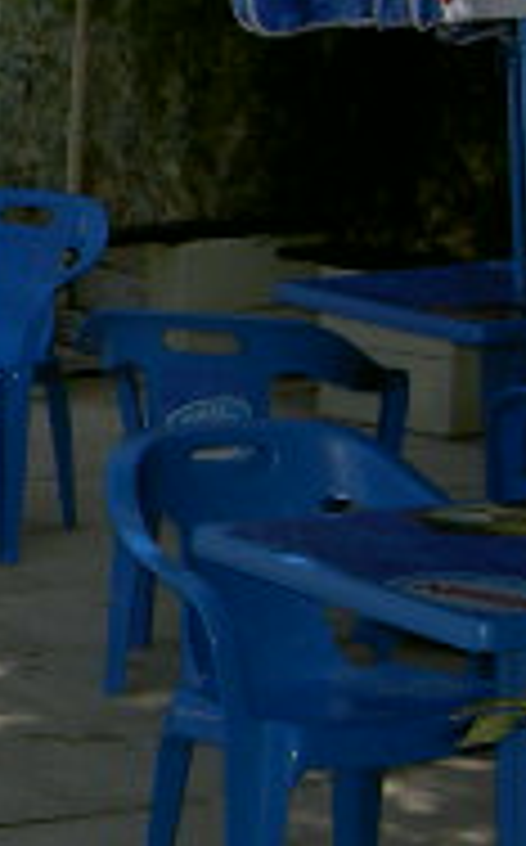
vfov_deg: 14.8
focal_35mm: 141
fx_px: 3244
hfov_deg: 8.3
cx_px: -845
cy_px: 392
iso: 100
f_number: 4.7
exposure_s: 1/769
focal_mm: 8
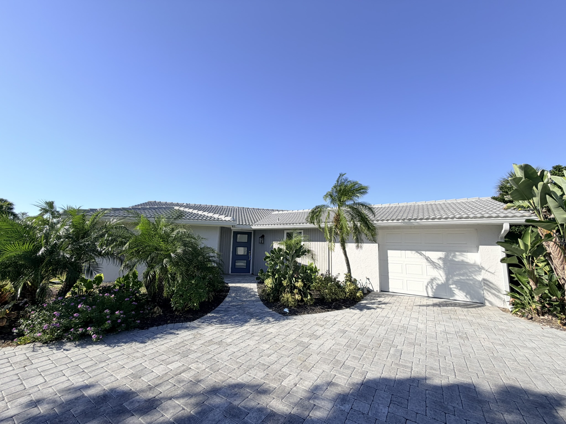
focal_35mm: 14
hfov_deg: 102.1
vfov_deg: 85.7
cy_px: 212
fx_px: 229
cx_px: 283
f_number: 2.2
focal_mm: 2.22
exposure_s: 1/853
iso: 20
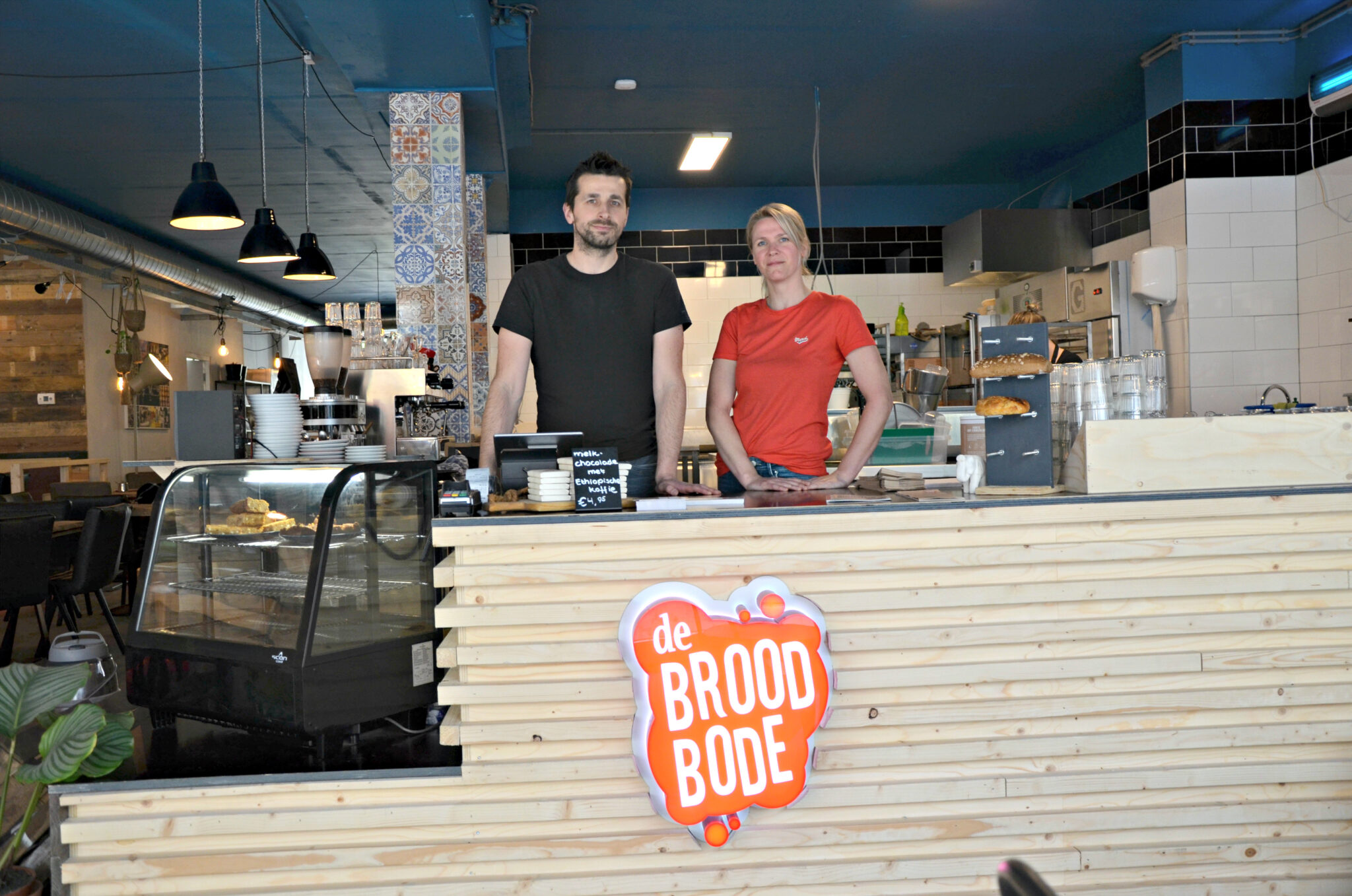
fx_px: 1237
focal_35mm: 33
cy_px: 448
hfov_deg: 57.3
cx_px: 676
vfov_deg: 39.8
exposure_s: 1/60
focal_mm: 22
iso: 400
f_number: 4
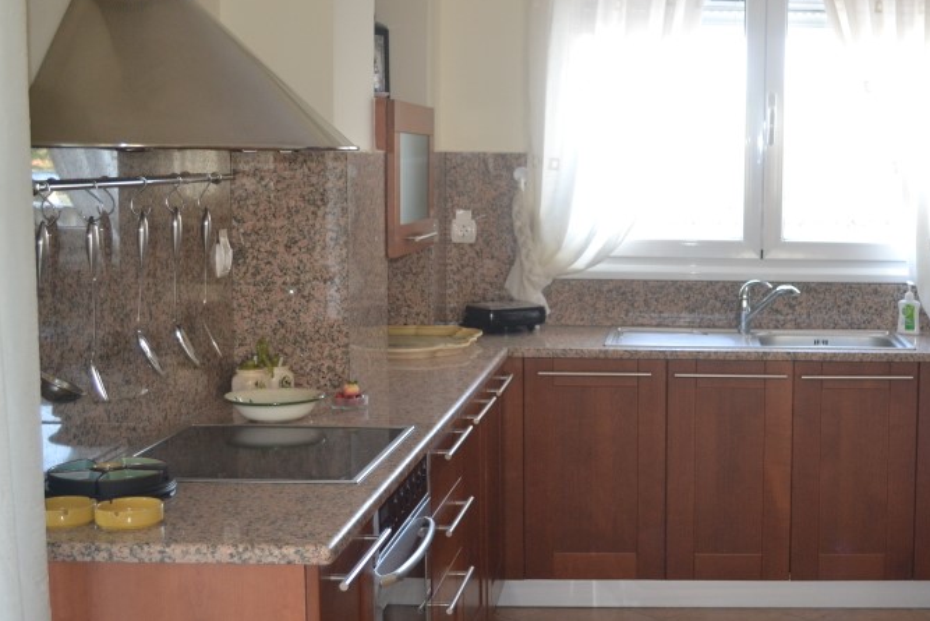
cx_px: 768
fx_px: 1473
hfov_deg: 33.8
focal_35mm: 57
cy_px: 347
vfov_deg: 23.8
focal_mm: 22
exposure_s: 1/60
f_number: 3.8
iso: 640
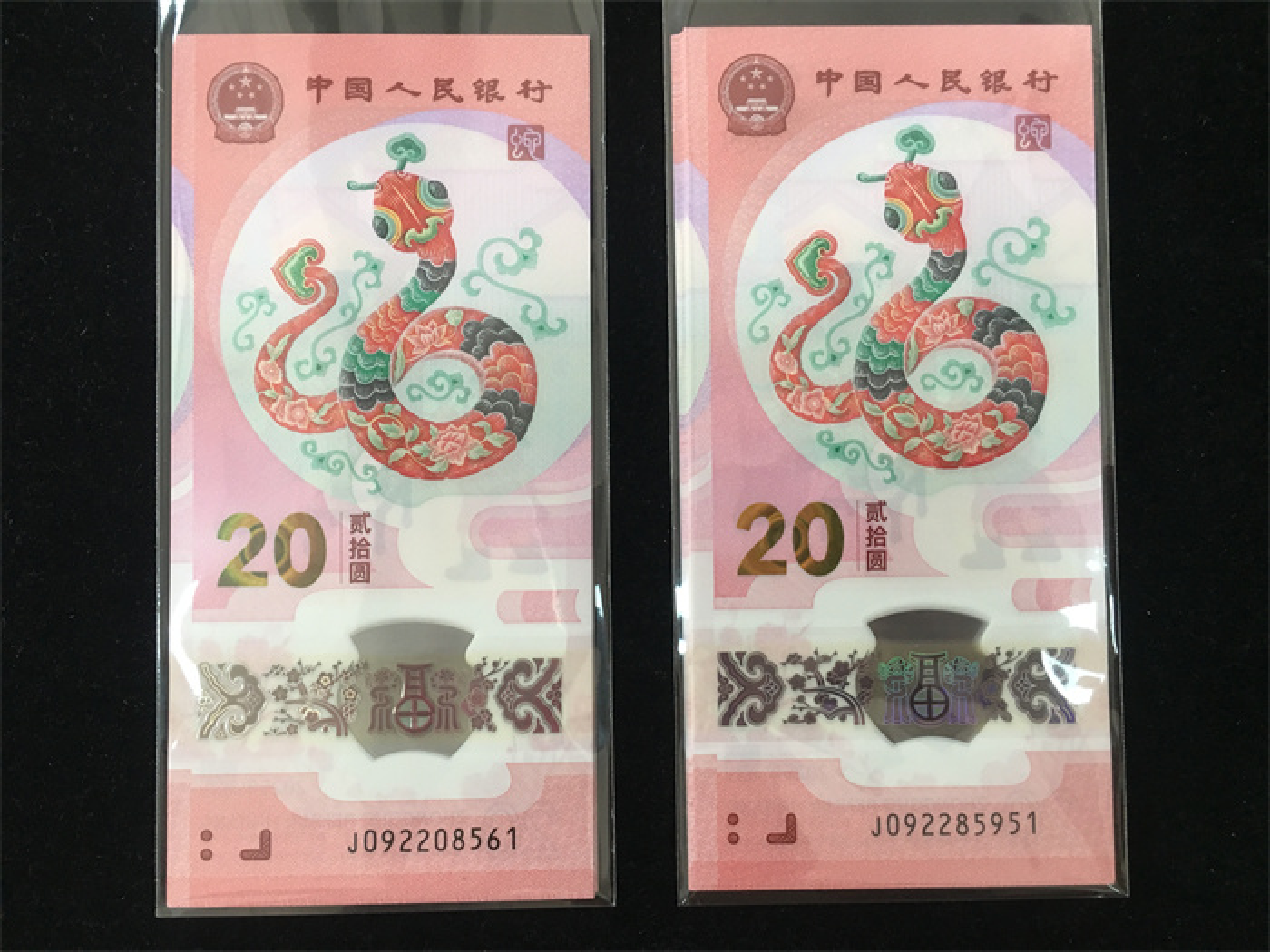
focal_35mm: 29
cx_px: 635
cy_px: 476
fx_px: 1064
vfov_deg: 48.2
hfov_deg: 61.7
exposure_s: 1/33
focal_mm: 4.15
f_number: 2.2
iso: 50
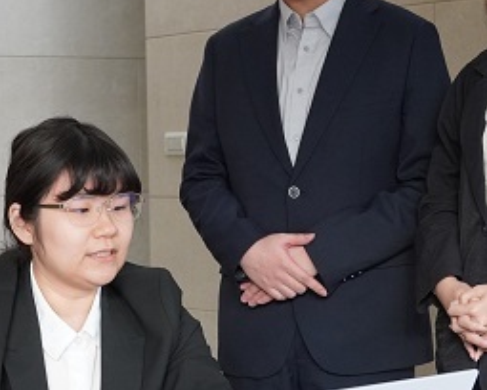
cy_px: 208
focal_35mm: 127
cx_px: 145
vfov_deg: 12.1
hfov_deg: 15.1
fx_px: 1830
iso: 1600
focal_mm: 32
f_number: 4.5
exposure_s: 1/160
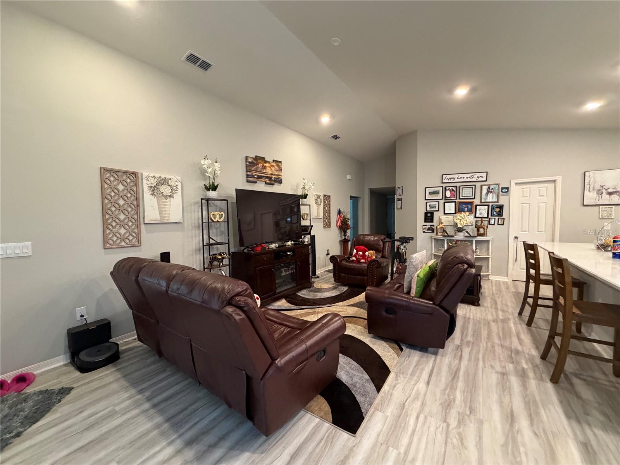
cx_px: 310
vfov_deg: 85.7
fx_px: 251
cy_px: 232
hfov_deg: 102.1
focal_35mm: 14
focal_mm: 2.22
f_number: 2.2
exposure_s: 1/60
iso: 400
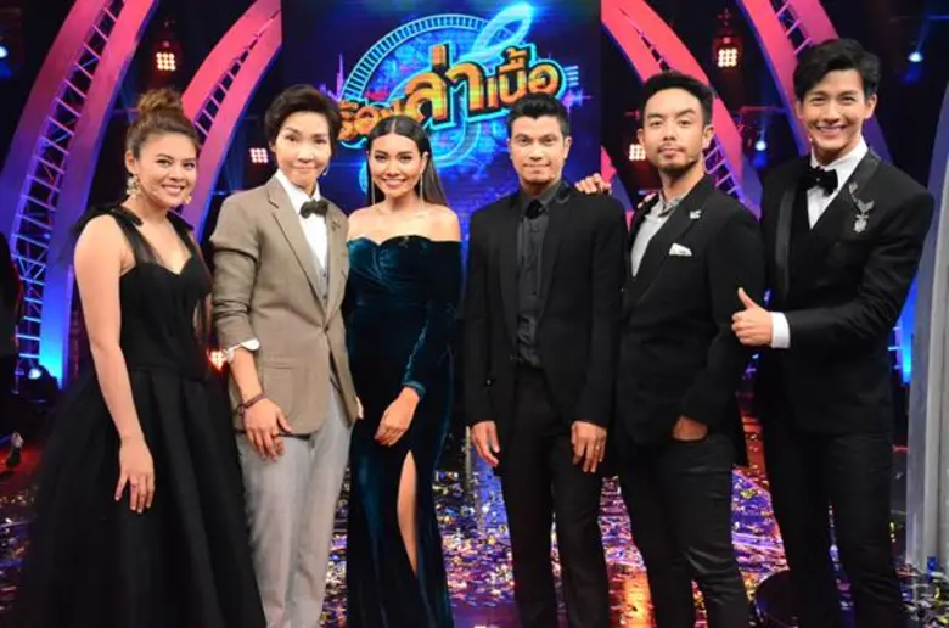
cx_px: 474
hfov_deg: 41.2
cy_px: 314
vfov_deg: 27.9
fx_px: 1262
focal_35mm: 48
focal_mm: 32
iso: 6400
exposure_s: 1/800
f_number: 4
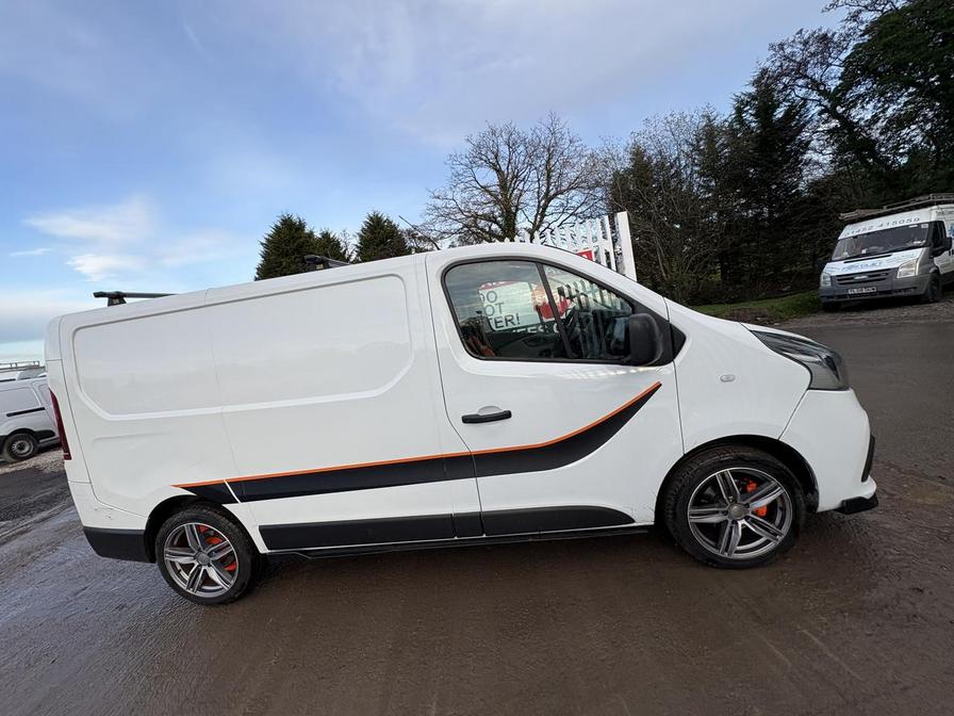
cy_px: 358
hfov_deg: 102.1
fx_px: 386
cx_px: 477
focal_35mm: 14
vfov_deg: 85.7
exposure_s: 1/451
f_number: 2.2
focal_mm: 2.22
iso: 40
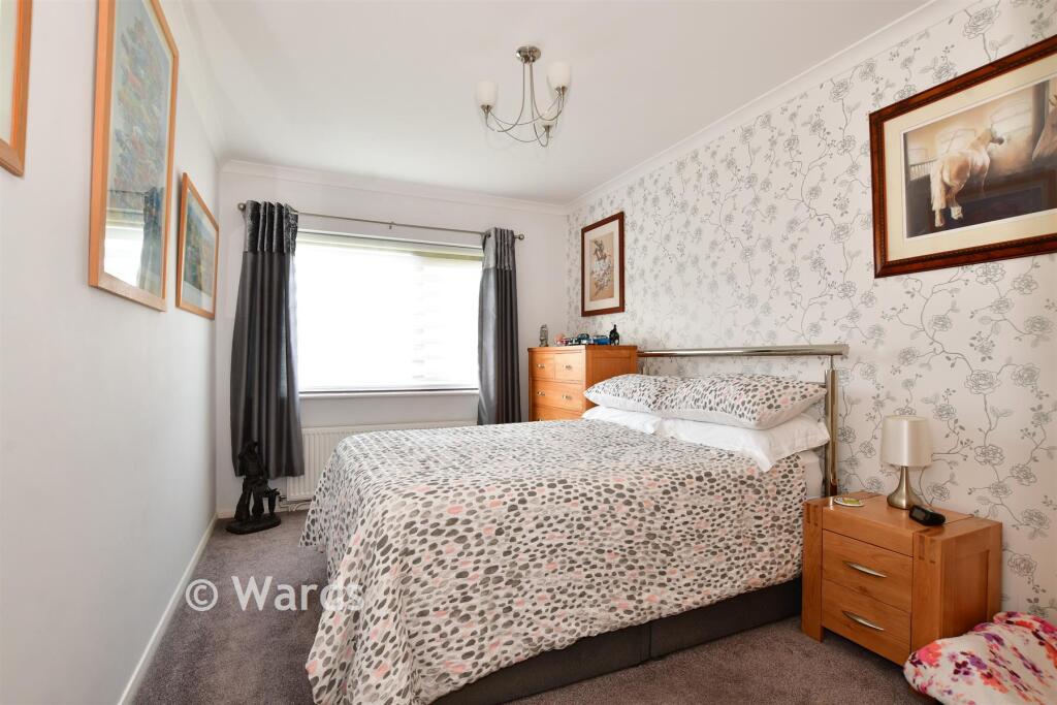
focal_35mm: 15
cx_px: 528
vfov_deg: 77.3
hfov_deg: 100.4
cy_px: 352
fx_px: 440
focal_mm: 10
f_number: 8
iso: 200
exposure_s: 1/8
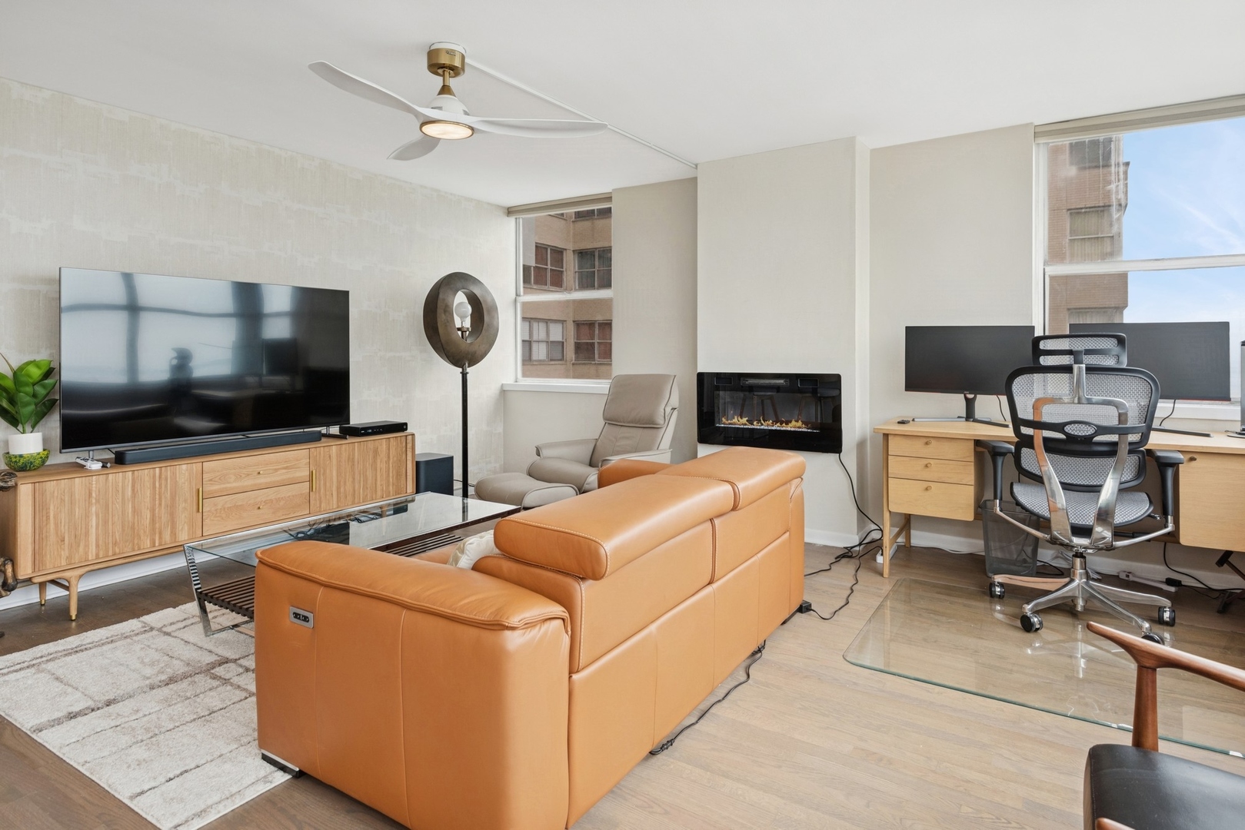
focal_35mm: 20
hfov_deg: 84.0
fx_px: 692
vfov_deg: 62.0
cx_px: 622
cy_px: 415
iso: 400
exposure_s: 1/125
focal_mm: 20
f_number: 8
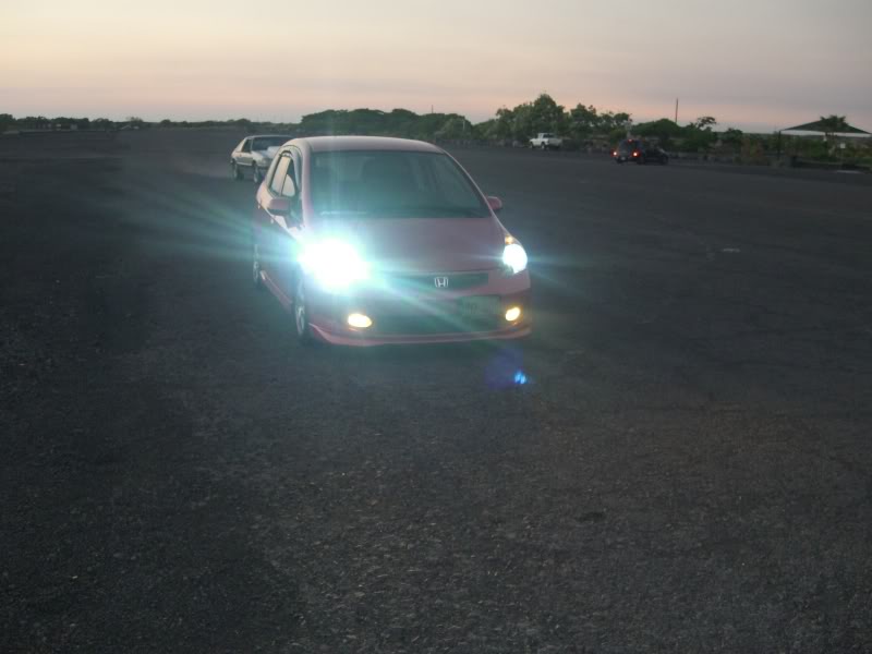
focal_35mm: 38
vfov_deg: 37.7
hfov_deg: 49.0
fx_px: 957
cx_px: 436
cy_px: 327
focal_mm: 7.9
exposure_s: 1/80
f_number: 2.8
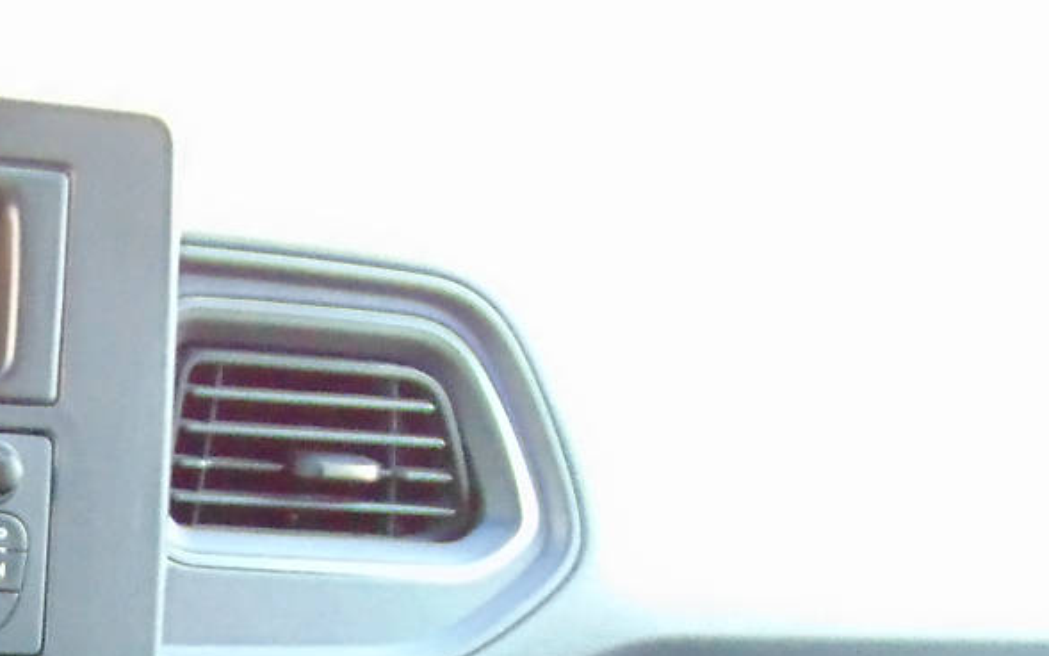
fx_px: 2058
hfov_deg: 24.7
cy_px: 1064
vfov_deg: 16.1
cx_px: -326
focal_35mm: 72
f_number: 3
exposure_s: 1/30
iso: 640
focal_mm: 4.5
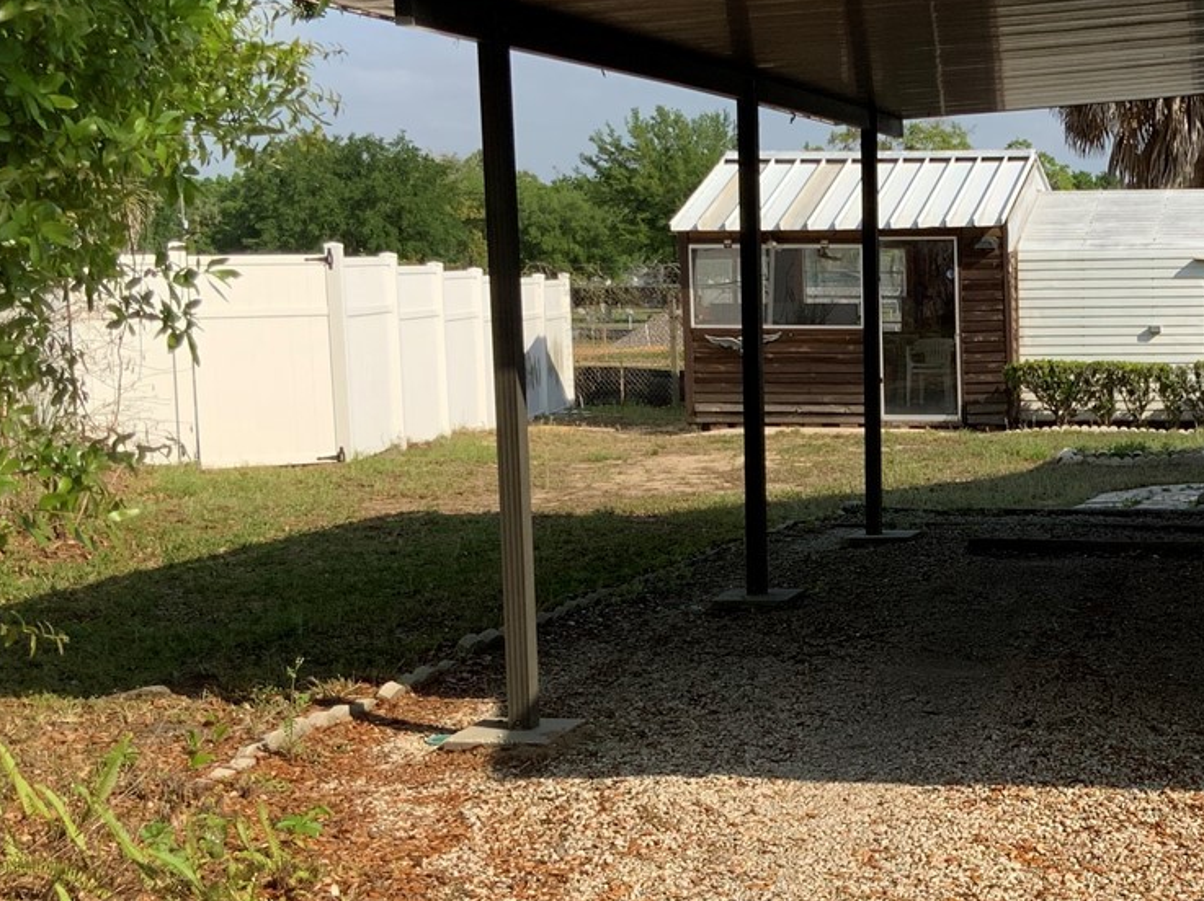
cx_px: 1085
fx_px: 2190
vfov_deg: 23.3
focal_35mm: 63
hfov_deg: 29.5
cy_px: 498
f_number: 1.8
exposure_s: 1/1675
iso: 16
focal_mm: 3
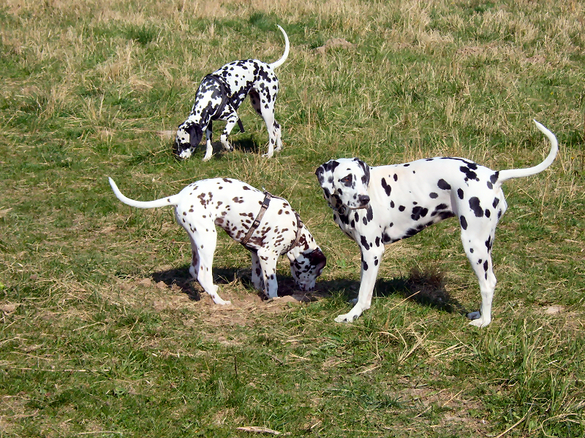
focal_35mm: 87
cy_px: 219
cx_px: 292
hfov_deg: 22.5
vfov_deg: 17.0
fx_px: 1470
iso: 50
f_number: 9.5
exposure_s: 1/114
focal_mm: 22.74
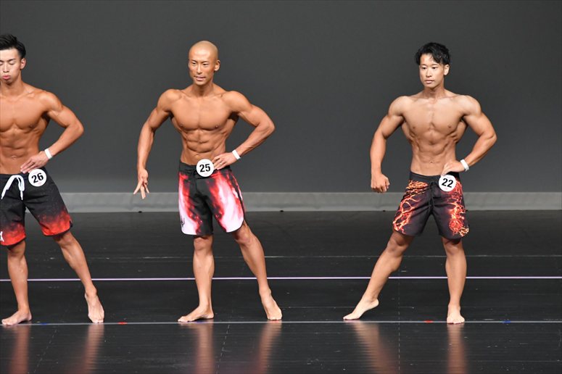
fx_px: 4915
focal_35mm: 315
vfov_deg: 4.4
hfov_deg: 6.5
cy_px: 187
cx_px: 281
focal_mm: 210
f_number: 5.6
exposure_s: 1/400
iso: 4000
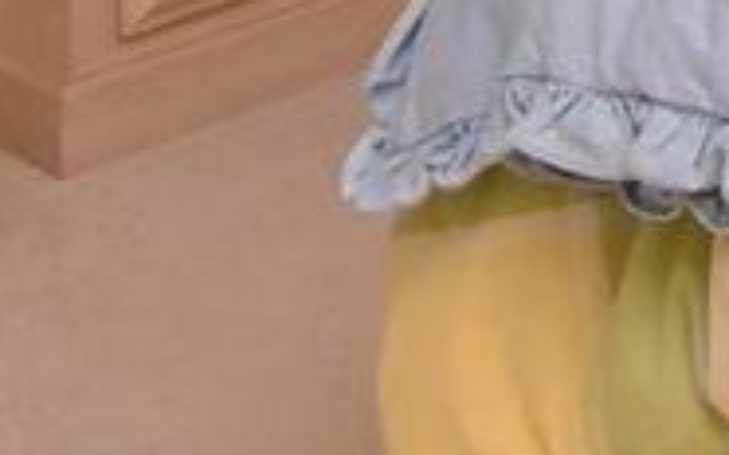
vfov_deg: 7.5
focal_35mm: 142
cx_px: 1634
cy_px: -1134
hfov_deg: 12.3
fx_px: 2819
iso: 800
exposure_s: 1/50
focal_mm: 12
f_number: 8
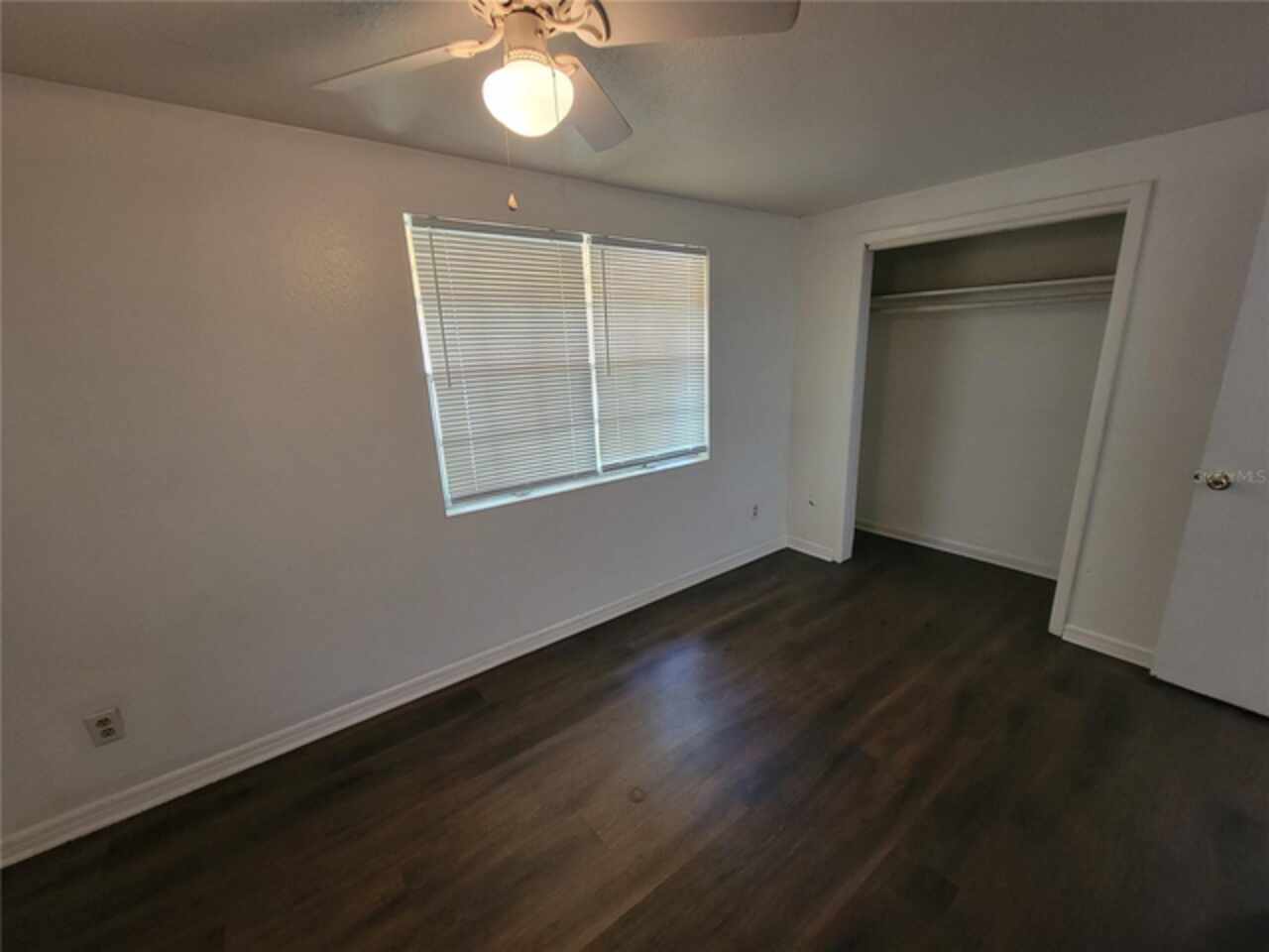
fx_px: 477
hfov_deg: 106.2
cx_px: 634
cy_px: 476
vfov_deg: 89.9
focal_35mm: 13
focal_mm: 2.2
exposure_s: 1/30
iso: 320
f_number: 2.2
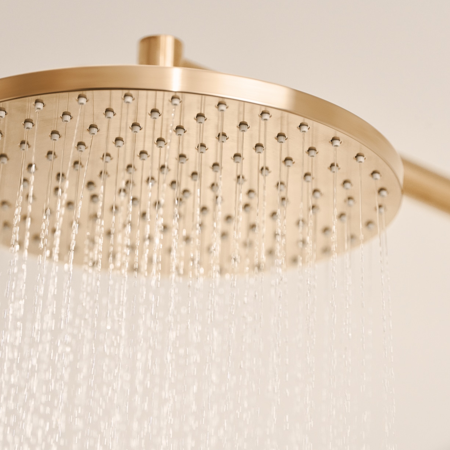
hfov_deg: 7.3
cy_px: 280
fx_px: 3530
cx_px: 235
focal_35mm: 240
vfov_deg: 7.3
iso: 800
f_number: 2.8
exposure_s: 1/640
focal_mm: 135
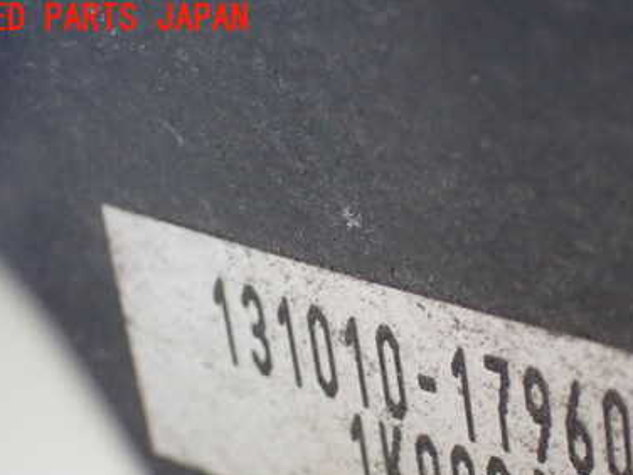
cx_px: 448
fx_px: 2396
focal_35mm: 131
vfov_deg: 11.3
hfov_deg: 15.0
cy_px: 377
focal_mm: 14.62
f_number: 4.3
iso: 800
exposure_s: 1/320
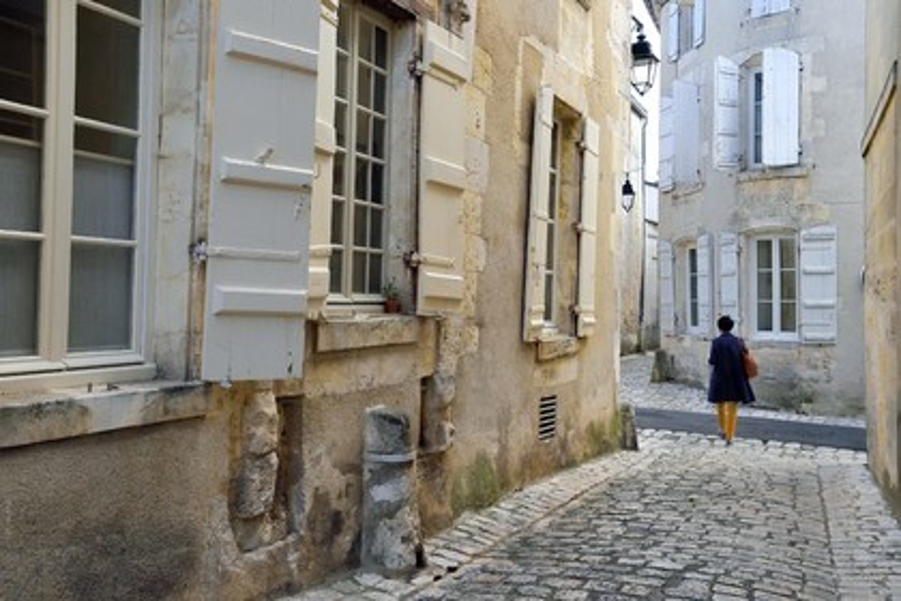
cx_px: 450
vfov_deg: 33.4
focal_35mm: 40
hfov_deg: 48.5
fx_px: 1001
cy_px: 300
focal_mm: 40
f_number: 10
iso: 1600
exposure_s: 1/500
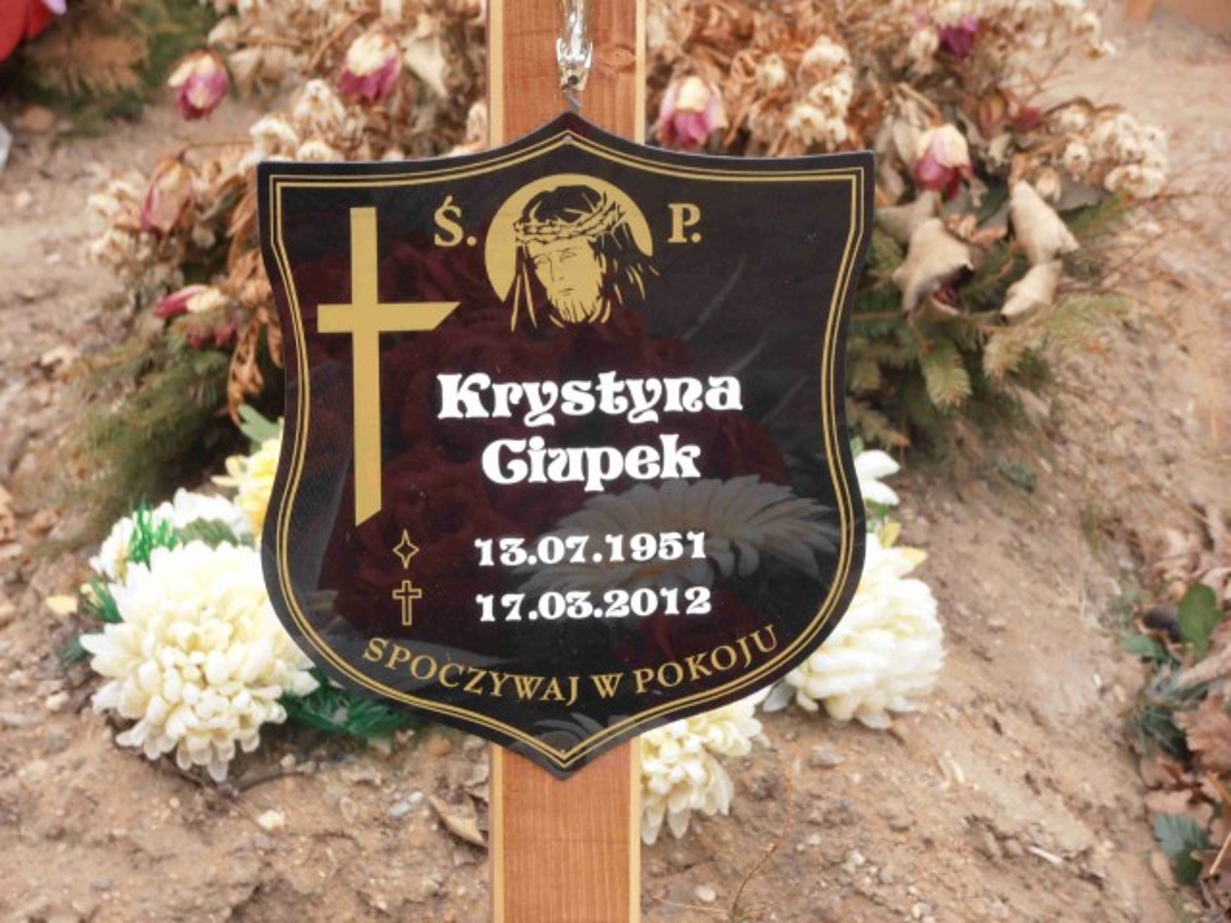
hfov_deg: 11.9
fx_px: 5903
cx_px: 616
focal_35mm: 166
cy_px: 462
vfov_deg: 8.9
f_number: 5.9
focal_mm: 29.44
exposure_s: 1/125
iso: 80
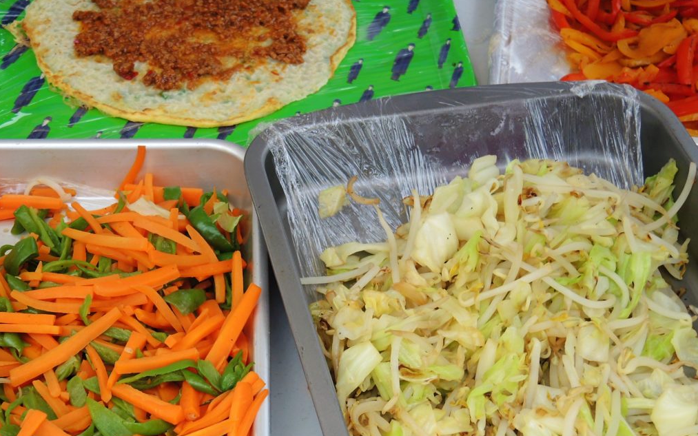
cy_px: 239
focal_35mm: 45
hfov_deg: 44.4
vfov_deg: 28.6
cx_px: 349
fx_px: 856
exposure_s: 1/50
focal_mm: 9
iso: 100
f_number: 2.5
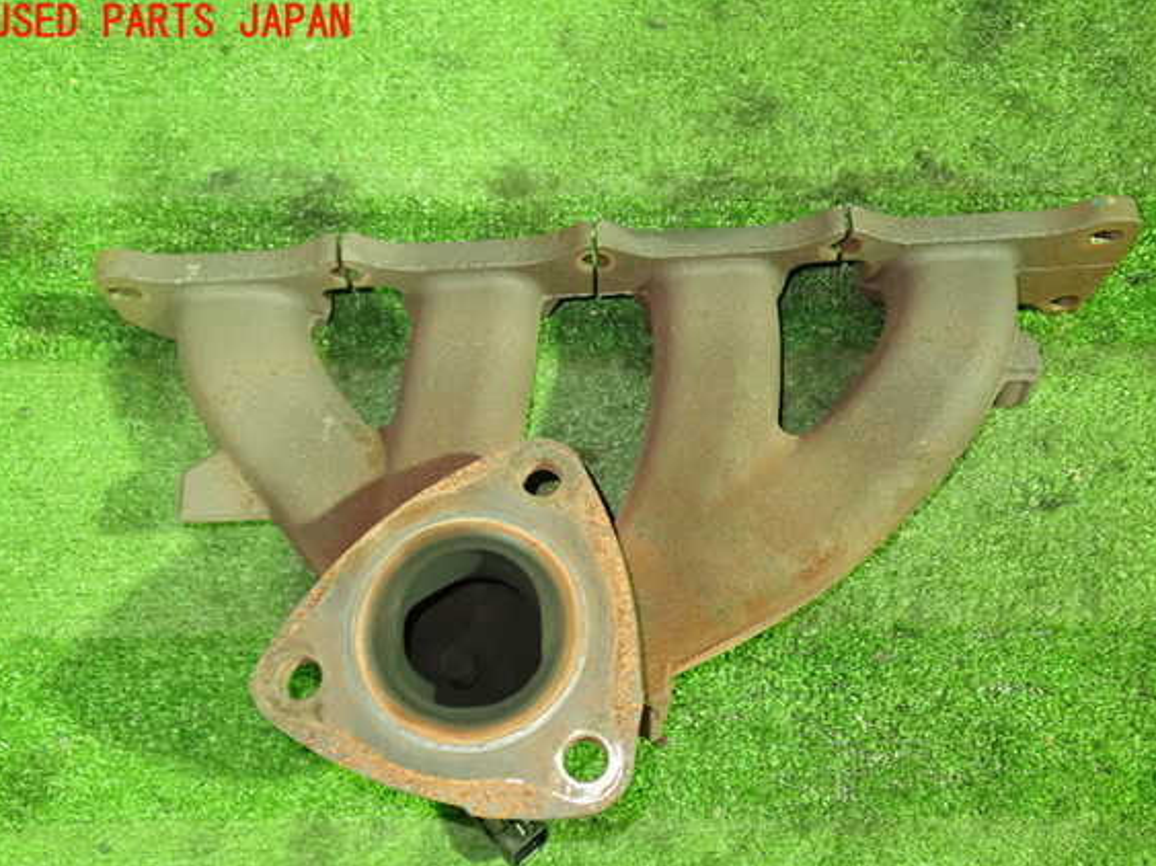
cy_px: 460
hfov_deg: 56.8
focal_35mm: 32
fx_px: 1068
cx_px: 593
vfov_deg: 44.1
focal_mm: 5.4
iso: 800
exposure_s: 1/15
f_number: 2.3
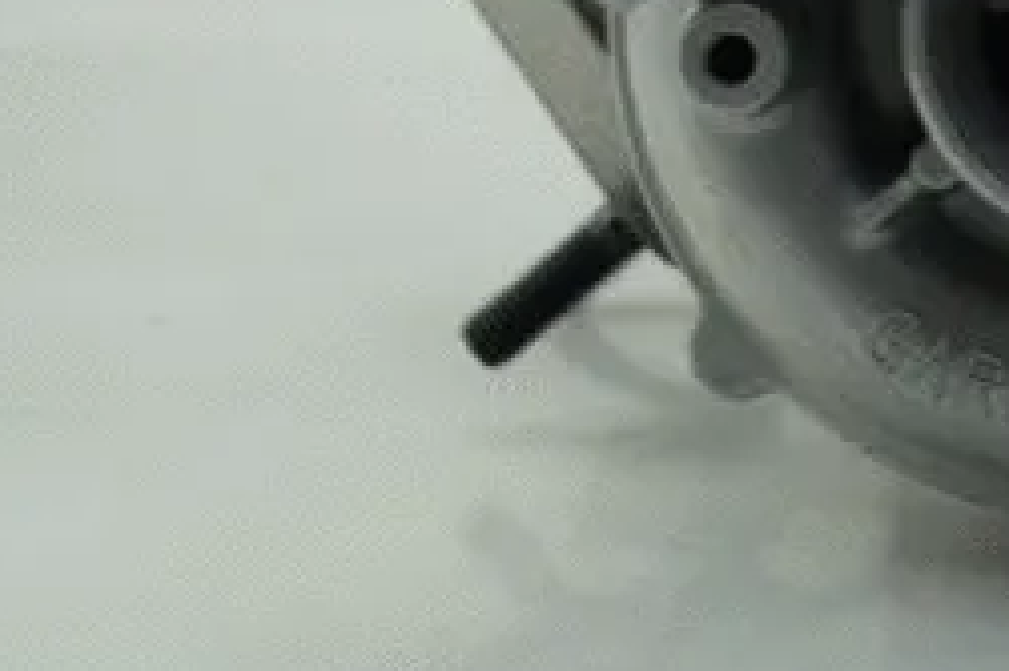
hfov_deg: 16.0
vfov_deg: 10.8
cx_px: 1047
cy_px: -90
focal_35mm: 125
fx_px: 3506
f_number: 5
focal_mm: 35
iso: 320
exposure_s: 1/160
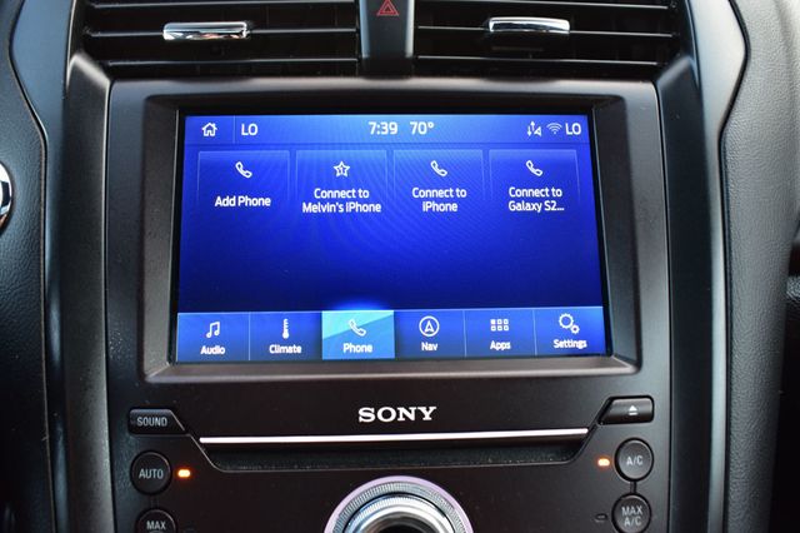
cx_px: 400
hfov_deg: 57.2
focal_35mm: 33
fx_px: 733
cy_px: 266
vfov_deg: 39.9
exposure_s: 1/15
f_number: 6.3
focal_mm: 22
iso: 400
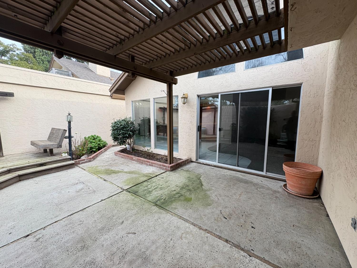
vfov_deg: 85.7
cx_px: 178
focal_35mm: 14
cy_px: 134
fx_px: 144
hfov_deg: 102.1
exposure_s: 1/130
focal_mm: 2.22
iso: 40
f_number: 2.2
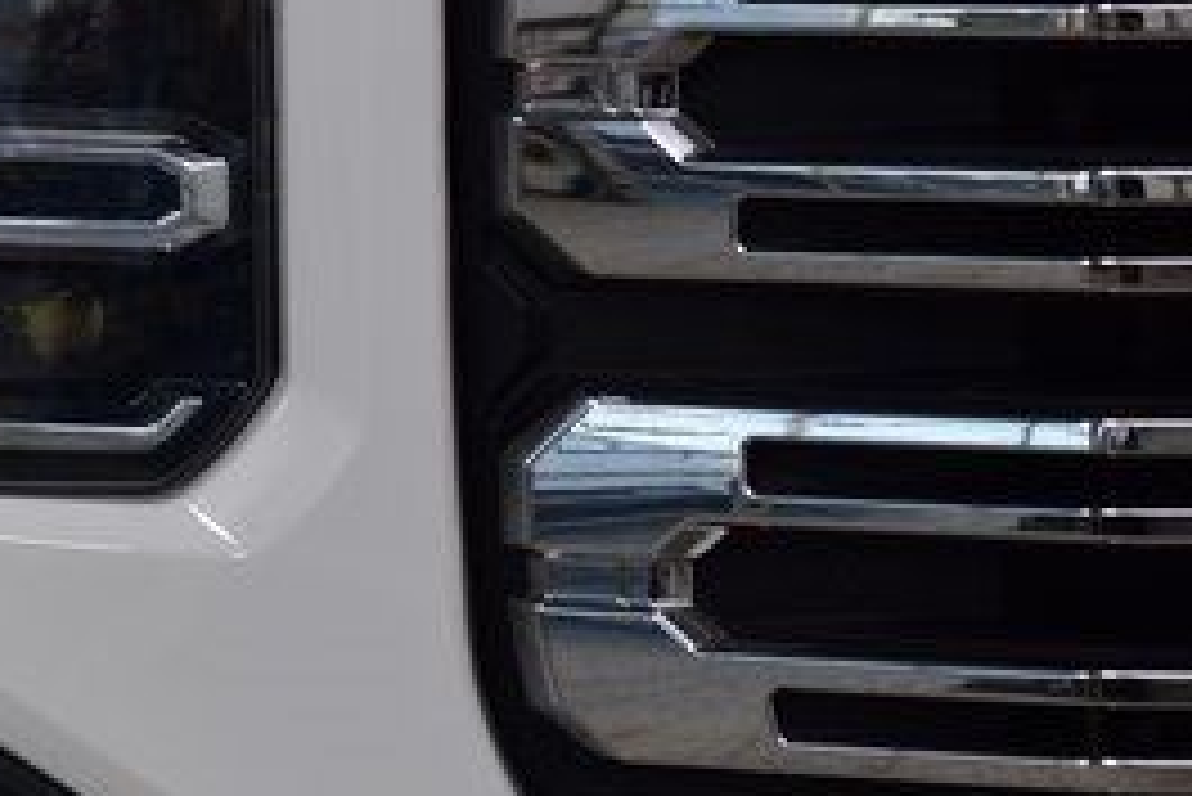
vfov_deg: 5.4
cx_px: 0
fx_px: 8414
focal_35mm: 254
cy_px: 290
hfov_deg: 8.1
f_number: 7.1
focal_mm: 70
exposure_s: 1/30
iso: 400
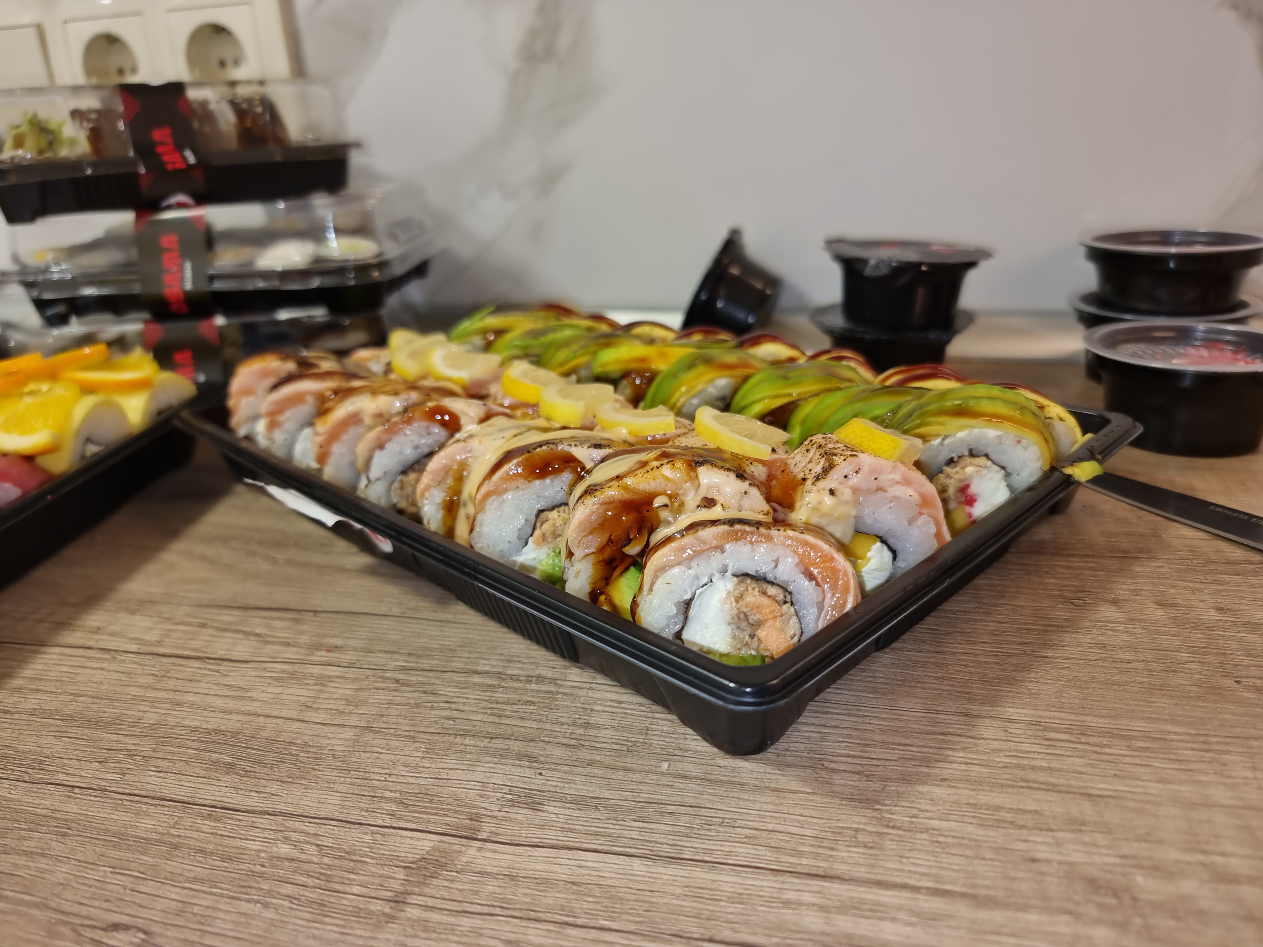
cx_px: 632
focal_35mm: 24
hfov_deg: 71.6
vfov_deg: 56.8
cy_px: 474
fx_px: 876
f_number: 1.8
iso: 225
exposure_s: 1/60
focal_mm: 6.7
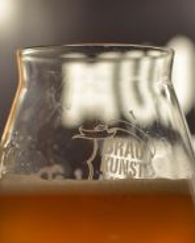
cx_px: 154
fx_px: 867
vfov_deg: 16.0
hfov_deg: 12.8
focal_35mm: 120
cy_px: 172
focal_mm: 35
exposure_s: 1/60
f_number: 4
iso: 640
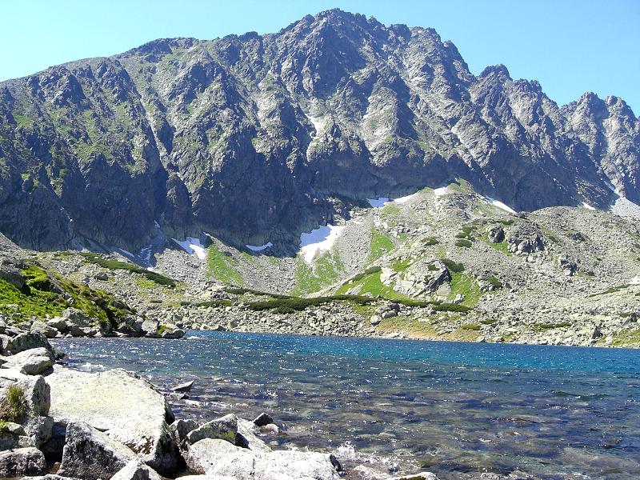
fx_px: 703
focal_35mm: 38
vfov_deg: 37.7
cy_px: 240
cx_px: 320
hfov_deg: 49.0
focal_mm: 6.3
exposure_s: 1/200
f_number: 4.4
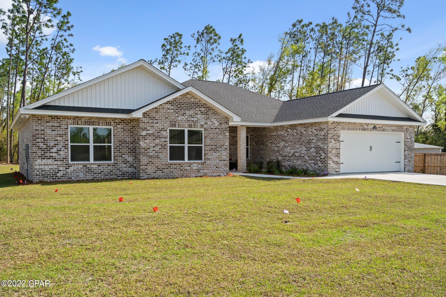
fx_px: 384
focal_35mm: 31
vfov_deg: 42.3
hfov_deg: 60.3
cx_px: 223
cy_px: 148
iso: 400
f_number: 9
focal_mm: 31
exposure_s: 1/640
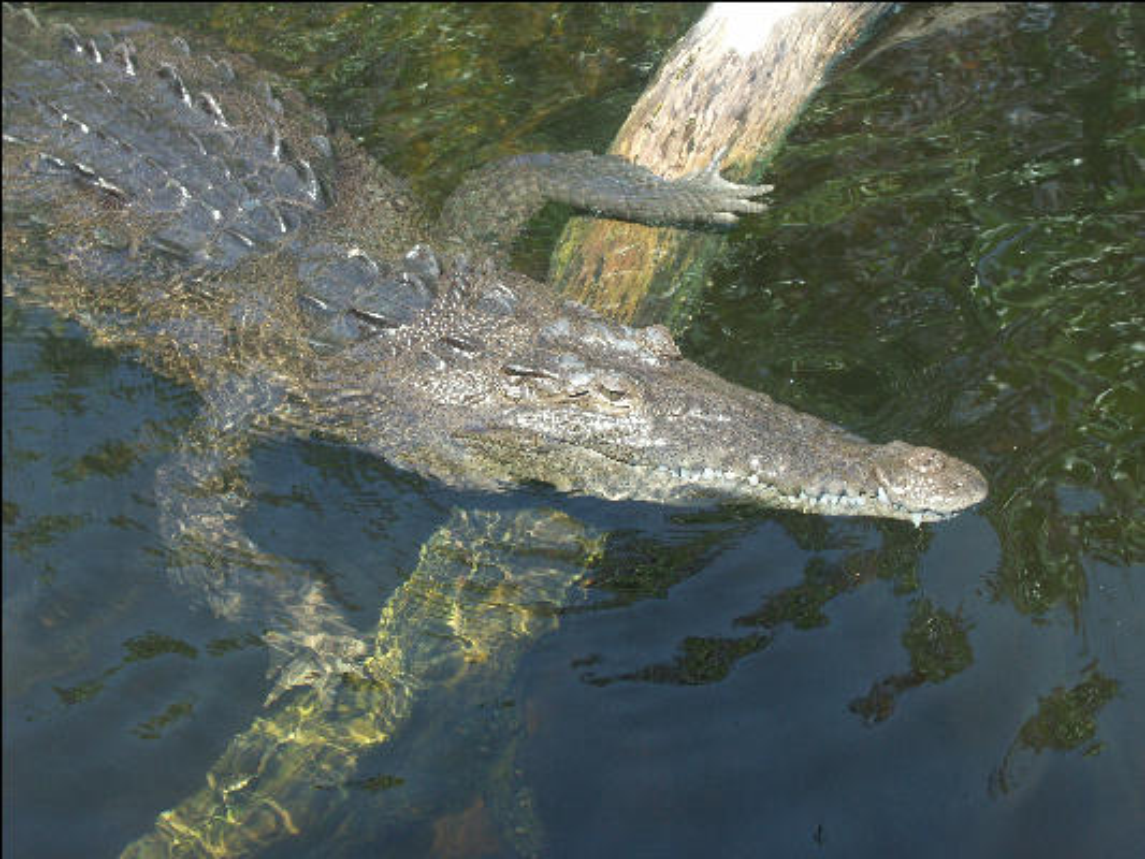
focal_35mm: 73
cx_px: 572
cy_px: 430
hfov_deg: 26.7
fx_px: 2415
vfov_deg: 20.2
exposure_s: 1/160
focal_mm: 18.2
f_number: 5
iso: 100
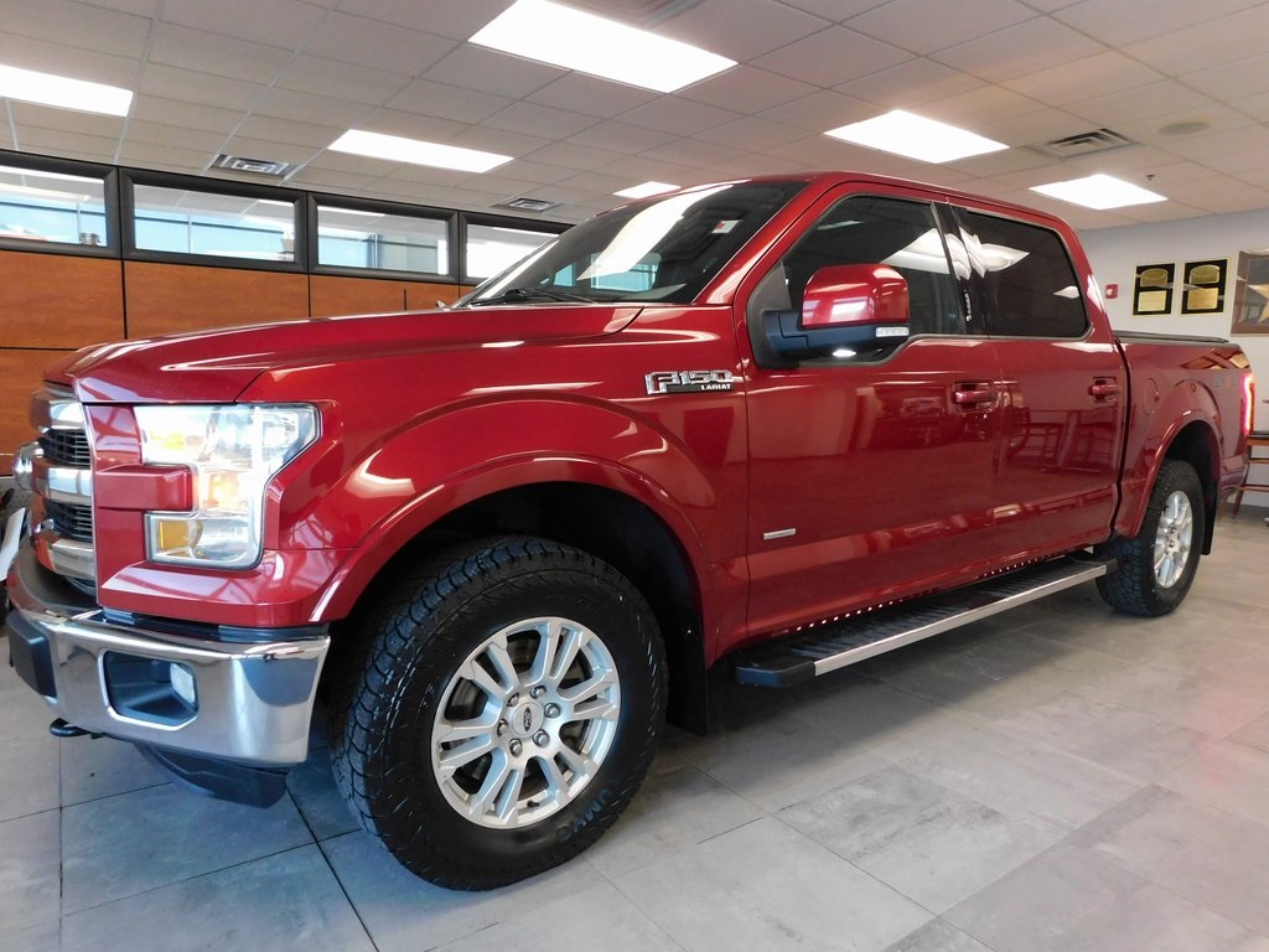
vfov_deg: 58.9
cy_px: 476
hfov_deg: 73.9
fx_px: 843
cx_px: 634
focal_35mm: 23
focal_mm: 4
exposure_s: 1/30
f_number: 3
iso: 400
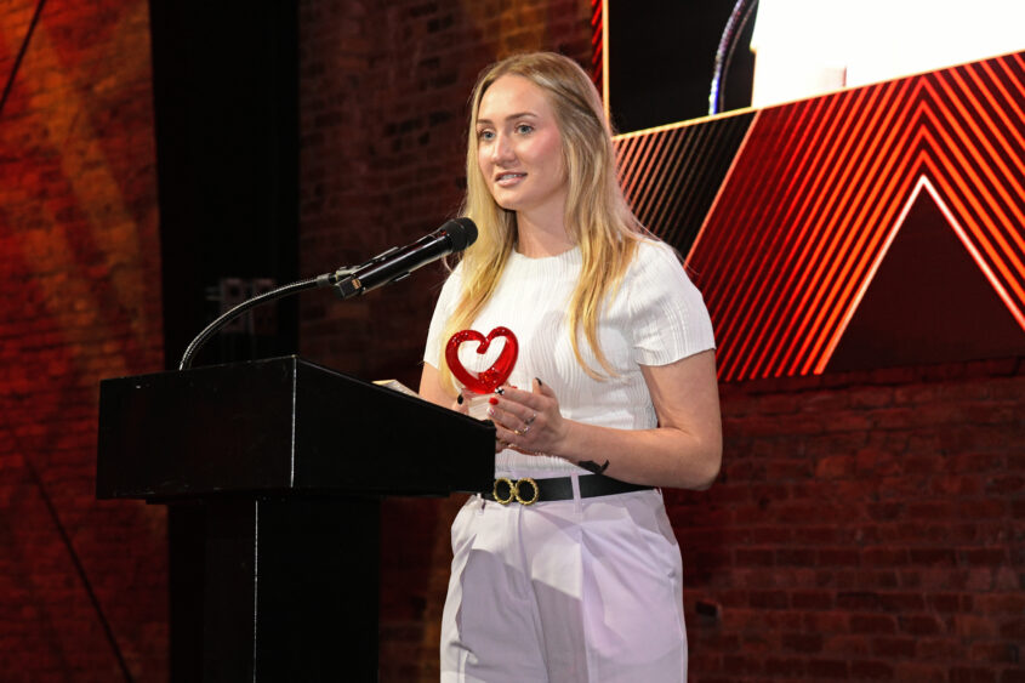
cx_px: 512
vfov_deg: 11.4
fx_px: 3416
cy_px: 342
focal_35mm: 120
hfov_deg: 17.1
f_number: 5.6
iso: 4000
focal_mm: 120
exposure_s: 1/125
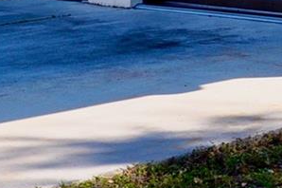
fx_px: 1135
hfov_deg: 11.9
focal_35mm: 145
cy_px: -11
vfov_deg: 9.4
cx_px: 646
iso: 200
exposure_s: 1/200
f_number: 10
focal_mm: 18
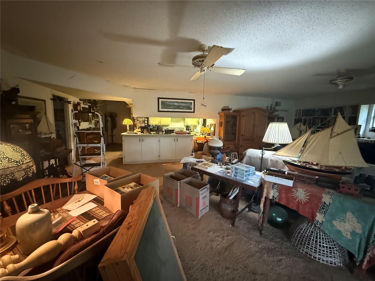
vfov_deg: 85.7
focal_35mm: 14
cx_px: 188
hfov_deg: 102.1
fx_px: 152
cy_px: 140
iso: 1250
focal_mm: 2.22
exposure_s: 1/40
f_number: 2.2
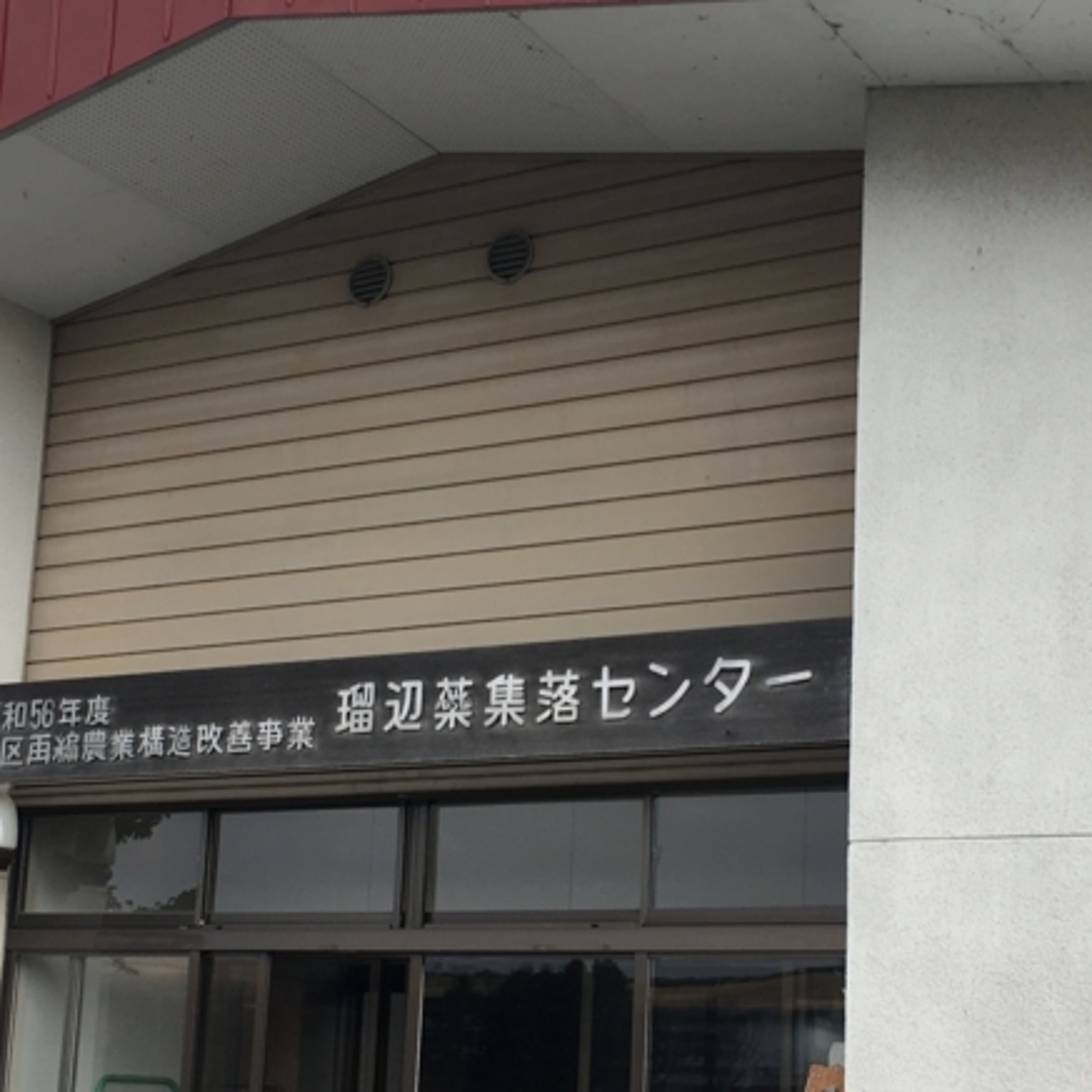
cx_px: 537
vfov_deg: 28.4
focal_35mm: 60
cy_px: 737
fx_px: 2141
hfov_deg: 28.6
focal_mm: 4.15
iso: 25
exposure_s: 1/596
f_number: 2.2
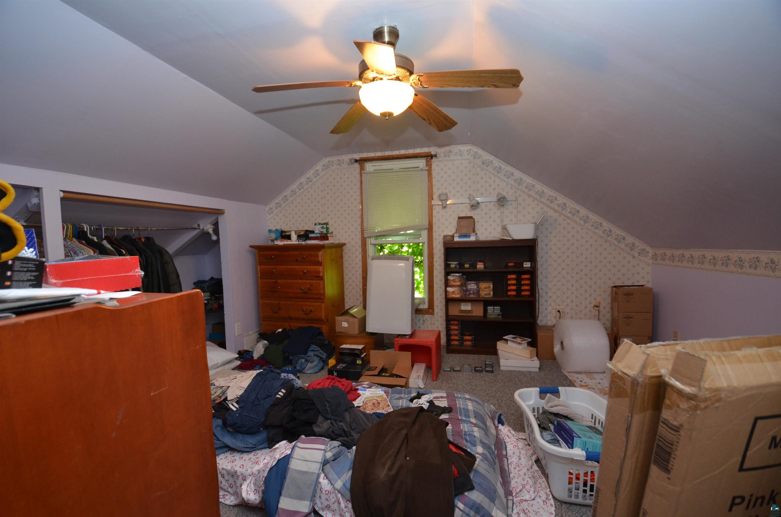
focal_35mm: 15
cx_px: 390
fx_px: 325
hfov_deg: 100.5
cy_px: 258
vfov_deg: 77.1
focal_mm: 10
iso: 800
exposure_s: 1/60
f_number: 4
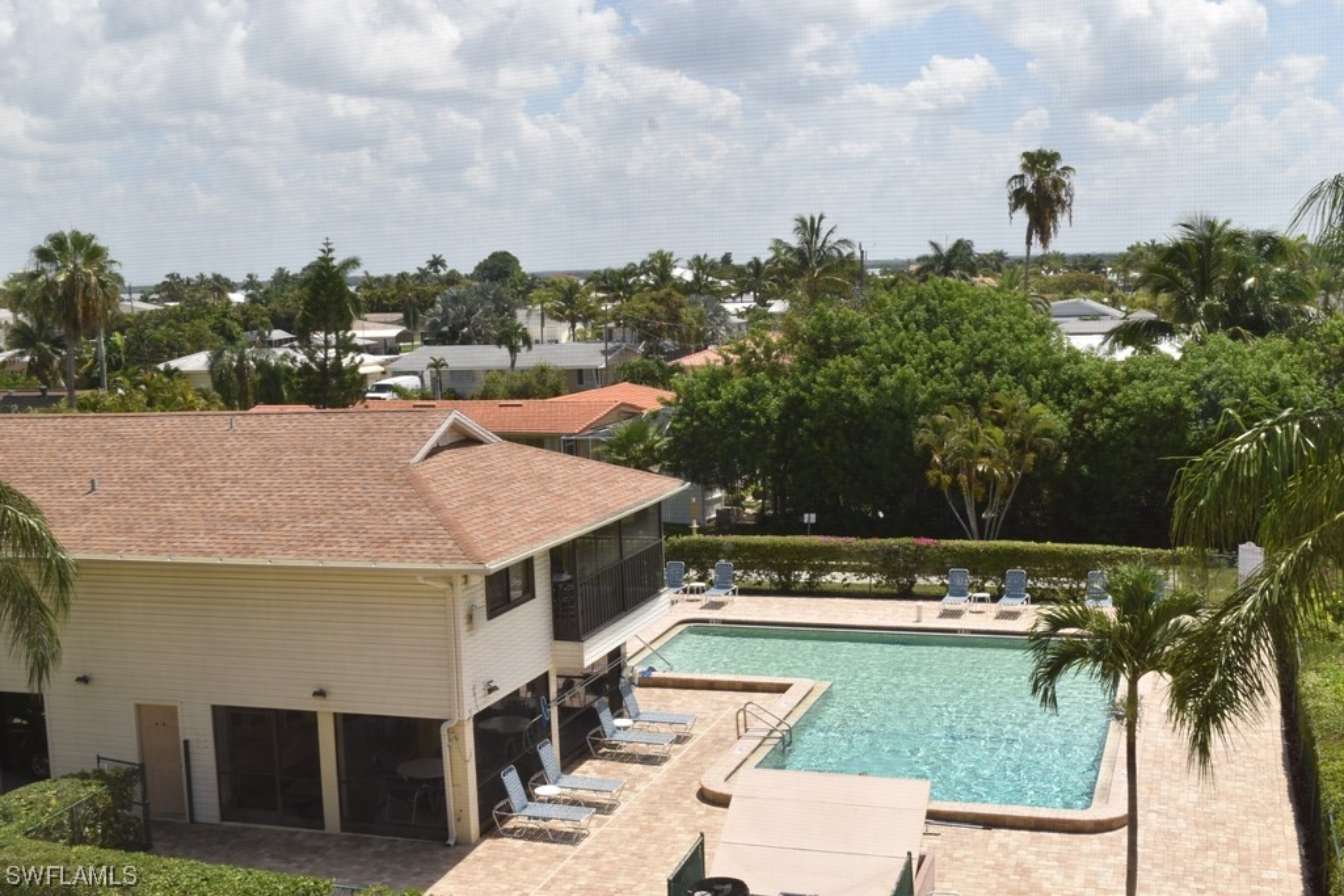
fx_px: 1624
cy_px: 448
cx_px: 672
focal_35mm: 44
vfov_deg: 30.8
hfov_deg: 45.0
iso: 200
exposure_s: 1/250
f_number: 8
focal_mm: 29
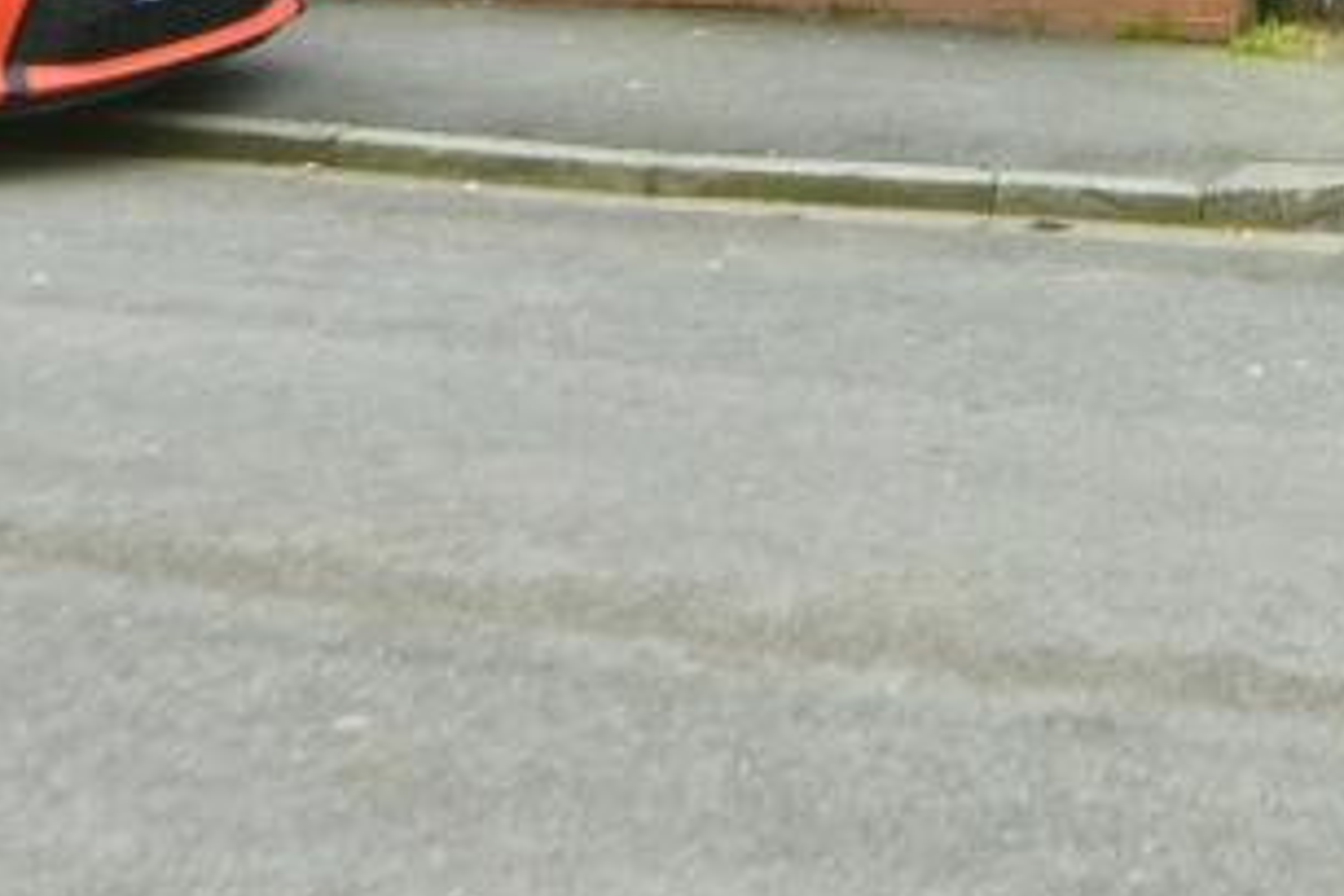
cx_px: 1326
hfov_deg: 28.3
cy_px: -35
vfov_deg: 19.6
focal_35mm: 67
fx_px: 2501
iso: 800
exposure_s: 1/640
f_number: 9
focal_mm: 20
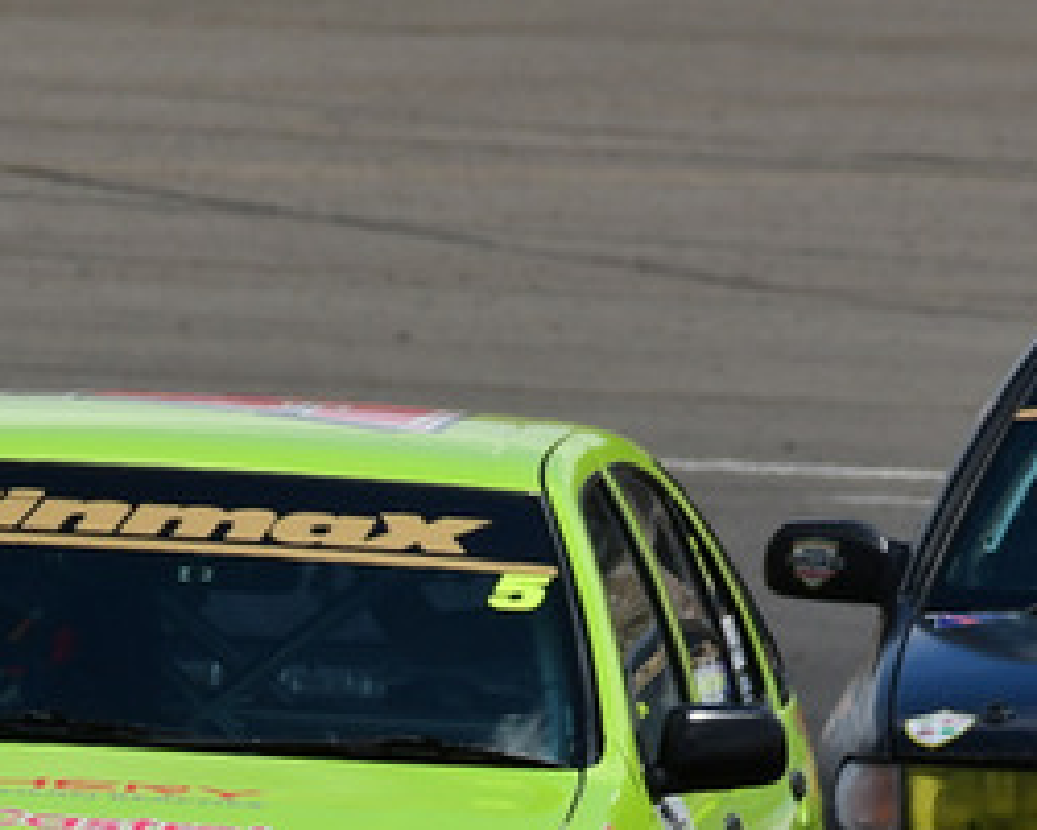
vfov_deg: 0.7
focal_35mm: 2242
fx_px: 68836
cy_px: 830
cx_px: 194
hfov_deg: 0.9
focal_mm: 500
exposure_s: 1/640
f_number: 10
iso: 200
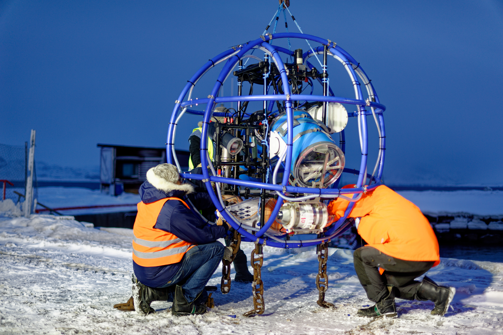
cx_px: 252
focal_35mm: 50
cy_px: 168
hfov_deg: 39.6
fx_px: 698
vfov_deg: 27.0
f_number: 1.6
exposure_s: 1/30
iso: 200
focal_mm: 50
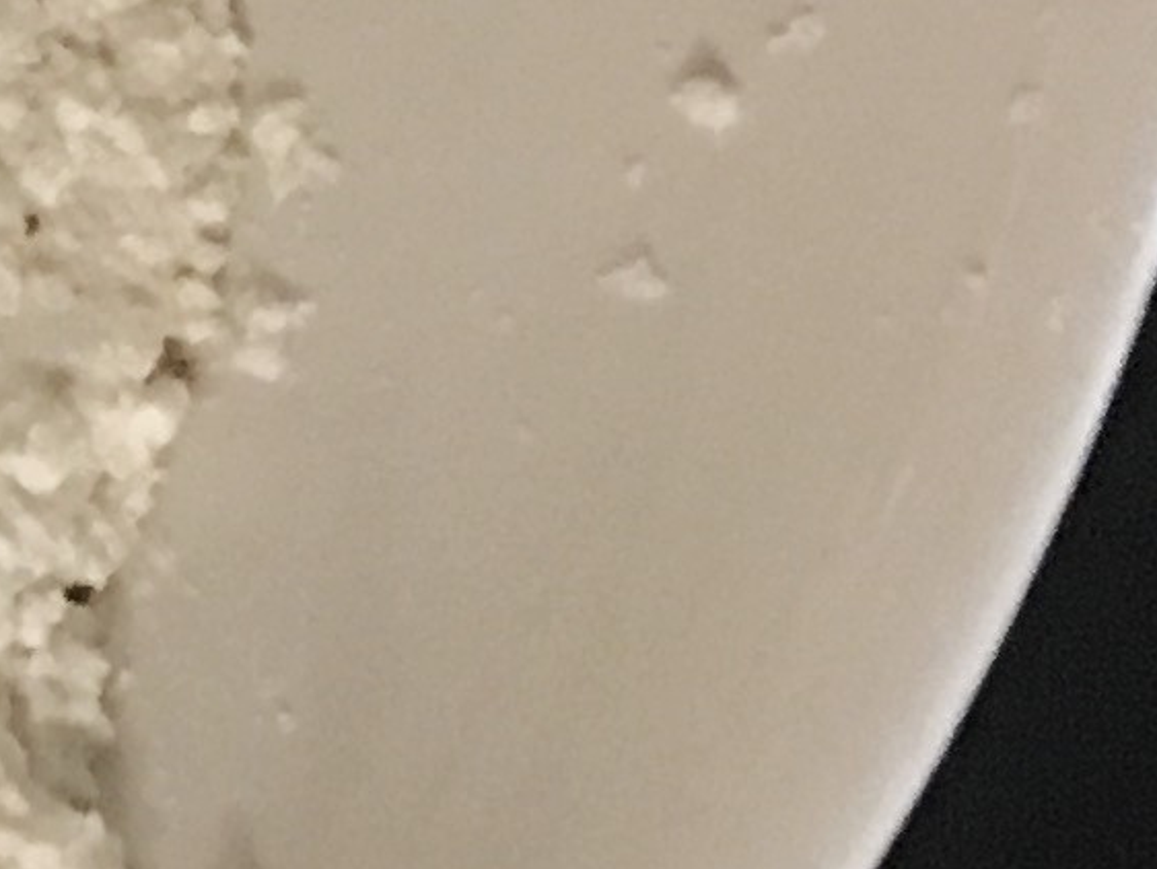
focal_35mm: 208
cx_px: -2283
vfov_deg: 7.0
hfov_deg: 8.1
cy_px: -659
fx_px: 6955
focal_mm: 4.15
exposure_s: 1/17
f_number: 2.2
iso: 200
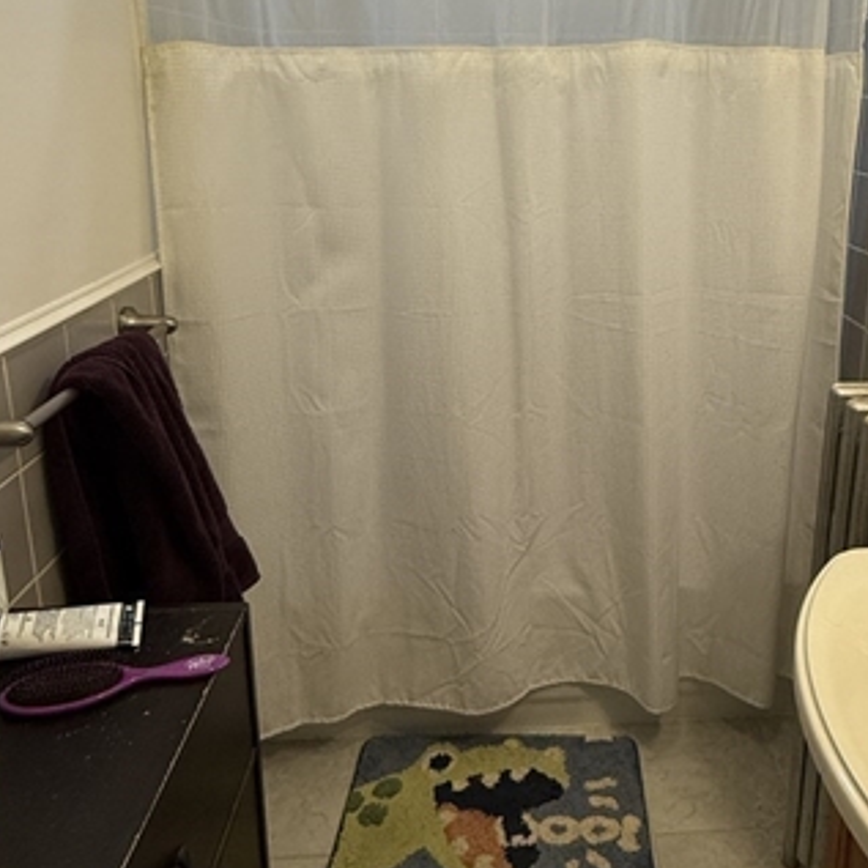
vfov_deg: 53.4
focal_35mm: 30
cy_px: 318
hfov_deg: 53.3
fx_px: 851
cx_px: 556
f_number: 2.2
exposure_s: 1/60
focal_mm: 2.22
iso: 250
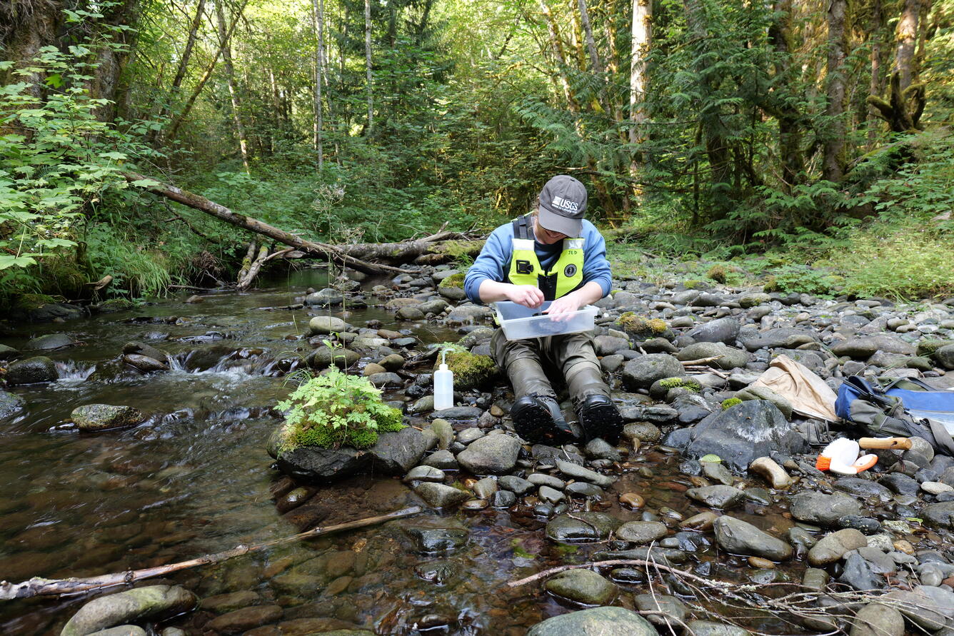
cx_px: 477
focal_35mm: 20
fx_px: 530
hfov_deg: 84.0
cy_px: 318
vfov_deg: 61.9
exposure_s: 1/20
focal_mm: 20
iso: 320
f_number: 6.3
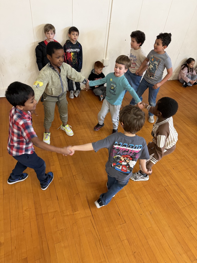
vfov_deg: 71.6
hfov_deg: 56.8
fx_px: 182
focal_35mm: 24
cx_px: 98
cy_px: 132
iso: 320
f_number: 1.78
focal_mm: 6.76
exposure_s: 1/60
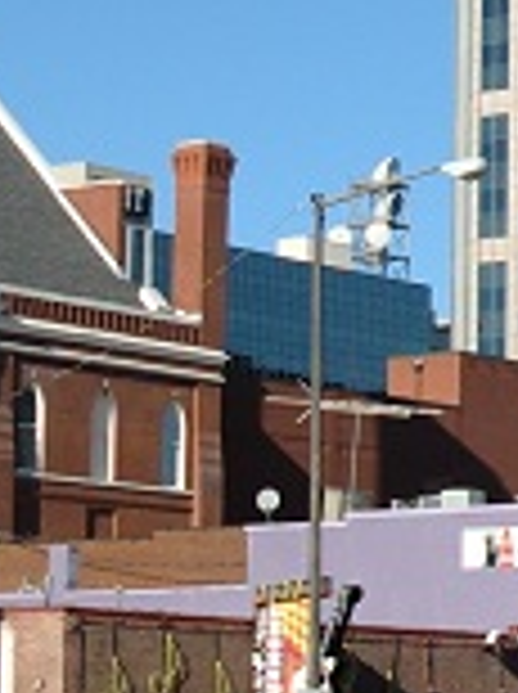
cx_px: 802
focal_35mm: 168
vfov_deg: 11.7
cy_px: 151
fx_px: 3361
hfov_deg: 8.6
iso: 64
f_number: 7.8
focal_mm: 6.3
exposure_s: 1/200
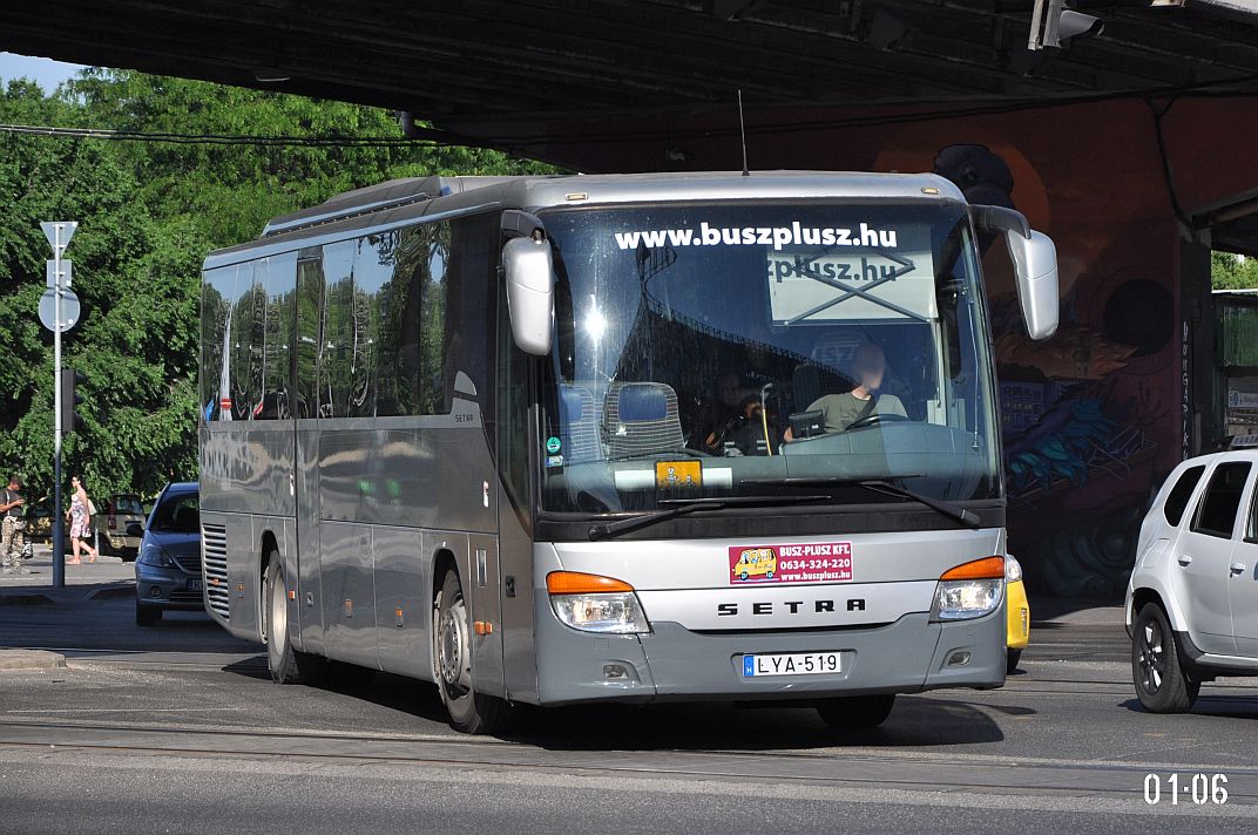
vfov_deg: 9.9
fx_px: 4816
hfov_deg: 14.9
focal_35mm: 138
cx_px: 629
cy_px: 418
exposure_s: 1/2000
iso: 400
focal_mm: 92
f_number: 7.1
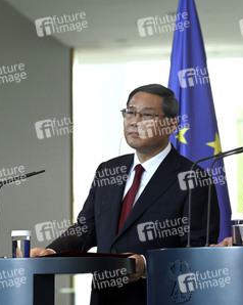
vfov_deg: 14.3
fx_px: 1215
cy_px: 152
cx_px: 177
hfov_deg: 11.4
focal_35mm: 135
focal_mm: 95
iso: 6400
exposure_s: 1/800
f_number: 5
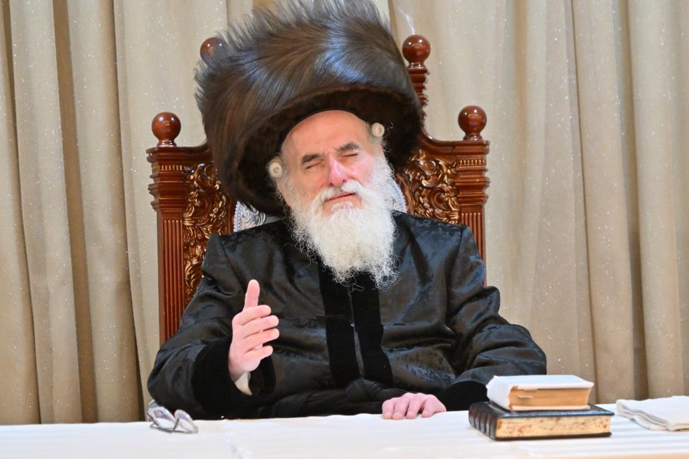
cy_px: 230
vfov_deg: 7.6
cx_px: 344
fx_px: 3444
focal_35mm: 180
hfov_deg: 11.4
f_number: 4
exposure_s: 1/200
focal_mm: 120
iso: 2000
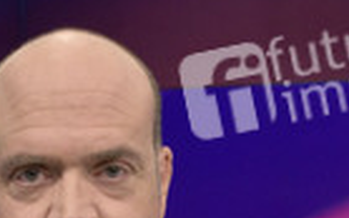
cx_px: 80
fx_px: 894
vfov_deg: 12.1
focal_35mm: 94
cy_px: 456
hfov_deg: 21.9
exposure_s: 1/200
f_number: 7.1
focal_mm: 32
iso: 2000
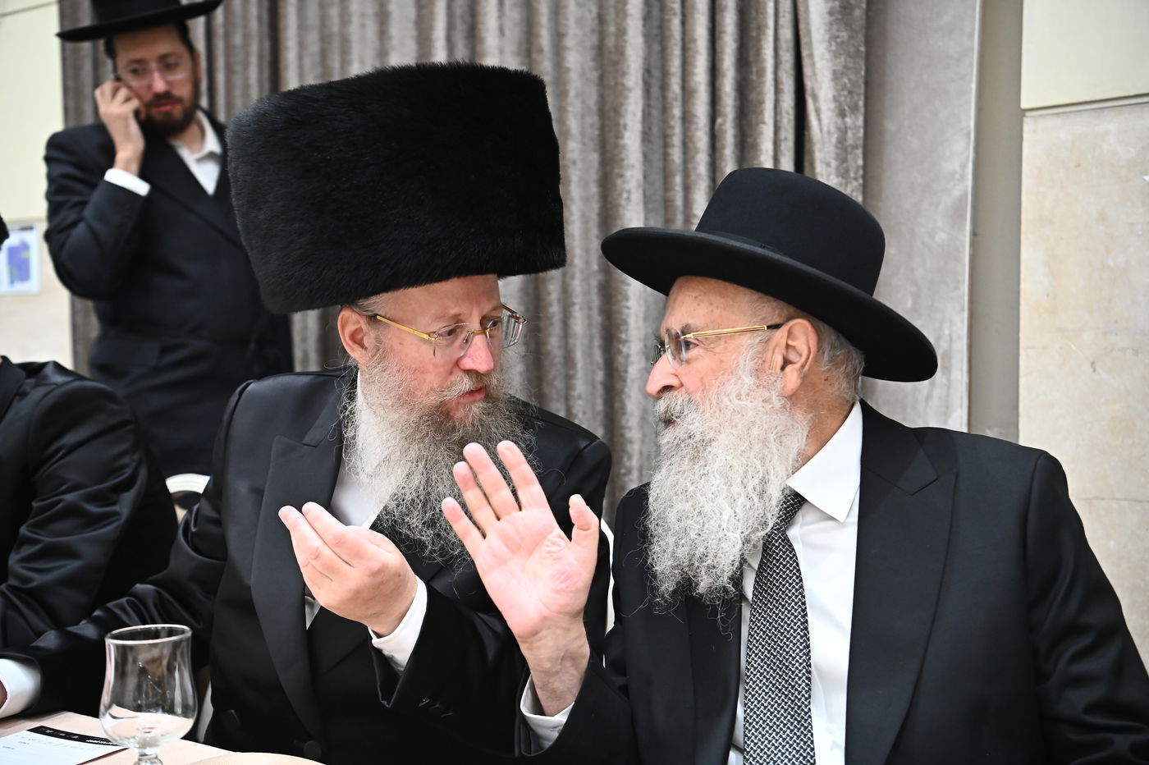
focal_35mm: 44
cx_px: 574
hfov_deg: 44.5
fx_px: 1404
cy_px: 382
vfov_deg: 30.5
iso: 3200
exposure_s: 1/250
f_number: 3.5
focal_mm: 44
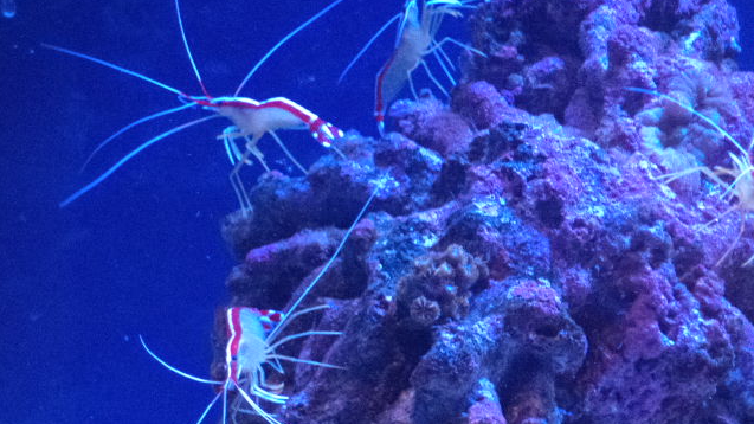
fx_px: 4817
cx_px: 376
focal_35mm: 241
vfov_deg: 5.0
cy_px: 220
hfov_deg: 8.9
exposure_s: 1/25
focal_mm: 39
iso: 1600
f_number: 6.2
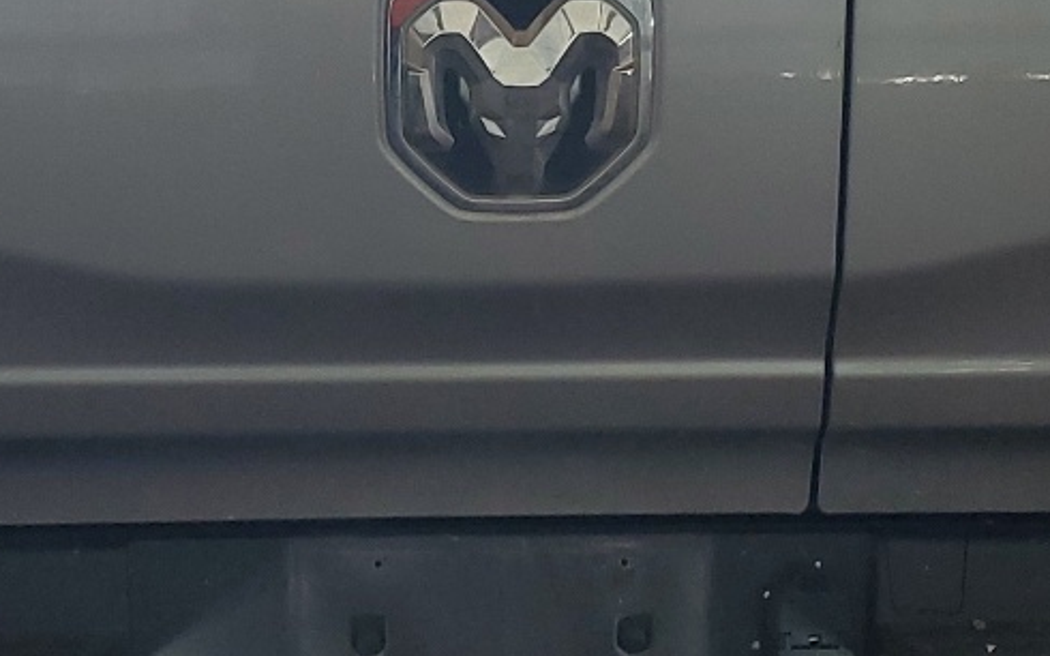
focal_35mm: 90
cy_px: 124
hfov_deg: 23.0
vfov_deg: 14.4
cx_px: 448
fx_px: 2575
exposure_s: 1/60.2
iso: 76
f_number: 1.5
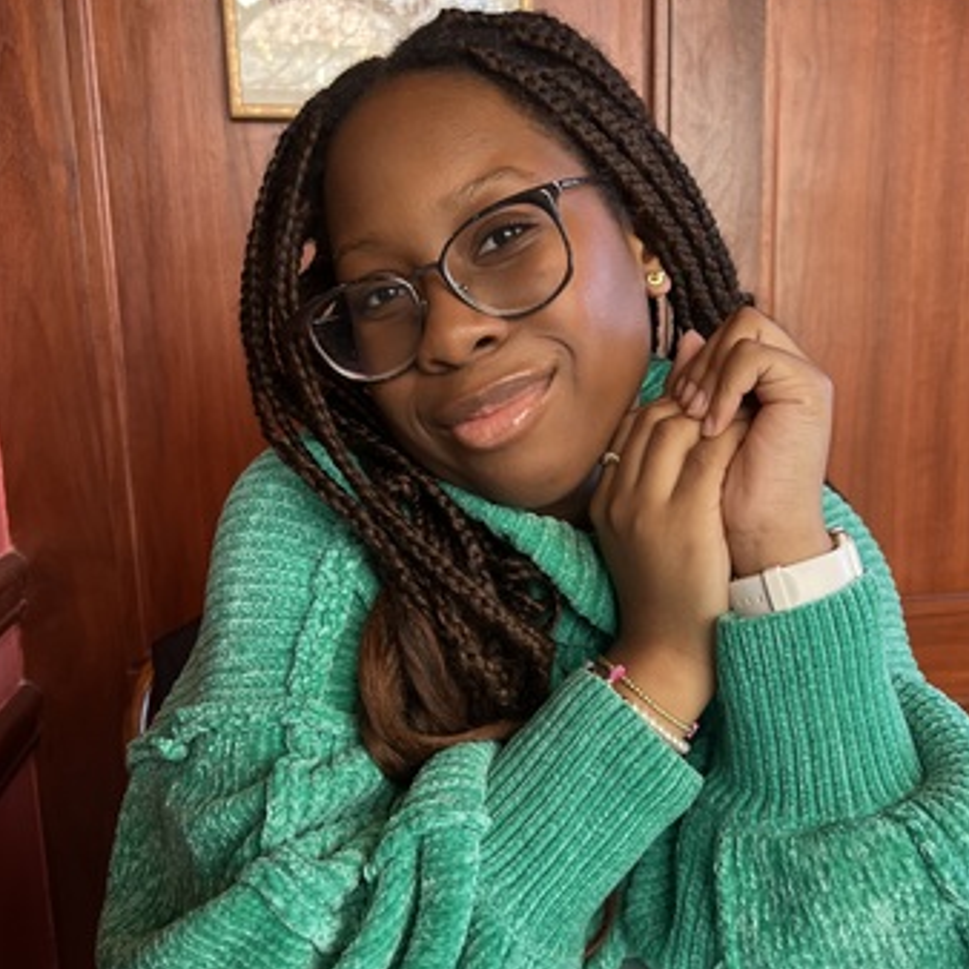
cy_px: 585
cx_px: 532
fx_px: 1077
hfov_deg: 48.4
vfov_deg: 48.1
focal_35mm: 34
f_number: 1.5
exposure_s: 1/60
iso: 160
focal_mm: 5.7
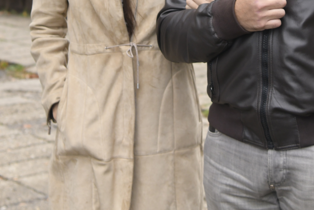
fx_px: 1073
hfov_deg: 16.6
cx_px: 174
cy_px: -58
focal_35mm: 123
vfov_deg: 10.9
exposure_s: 1/320
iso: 800
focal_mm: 44
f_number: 4.5
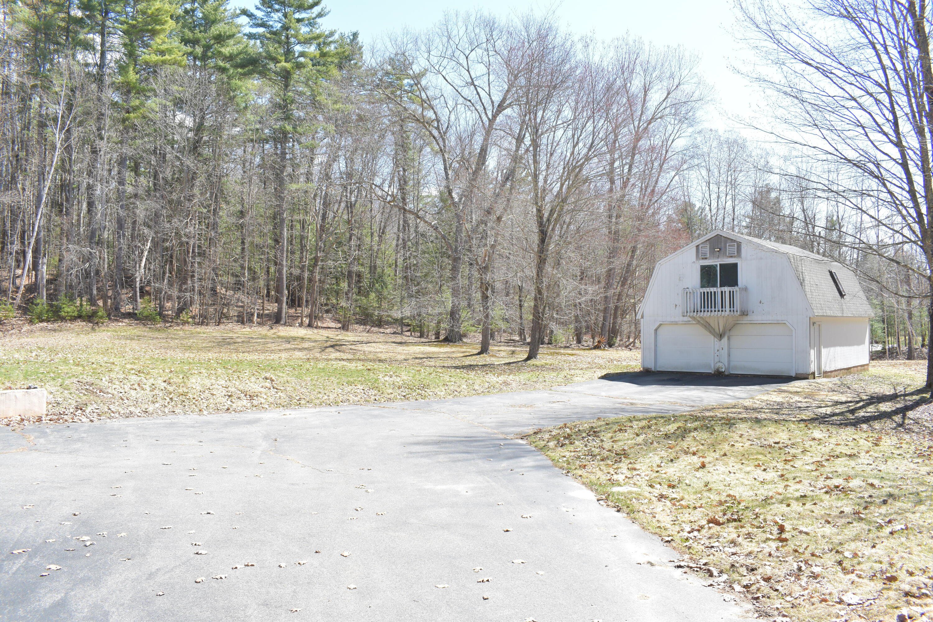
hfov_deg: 67.4
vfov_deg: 47.9
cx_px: 466
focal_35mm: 27
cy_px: 311
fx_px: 700
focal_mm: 18
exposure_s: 1/320
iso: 500
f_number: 9
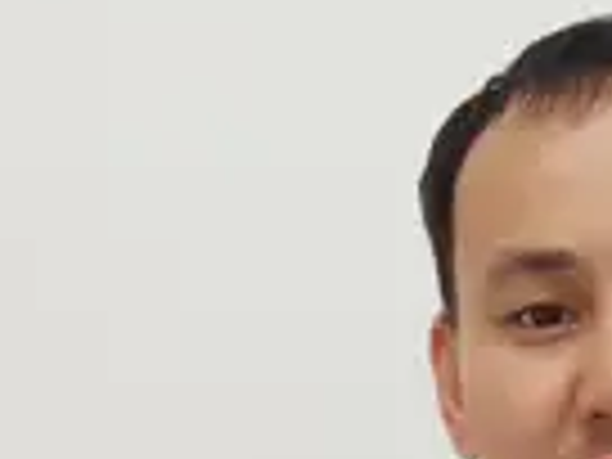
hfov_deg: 9.5
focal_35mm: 206
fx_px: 3642
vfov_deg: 7.0
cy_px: 790
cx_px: 675
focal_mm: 6
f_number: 2.4
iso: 100
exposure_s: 1/33
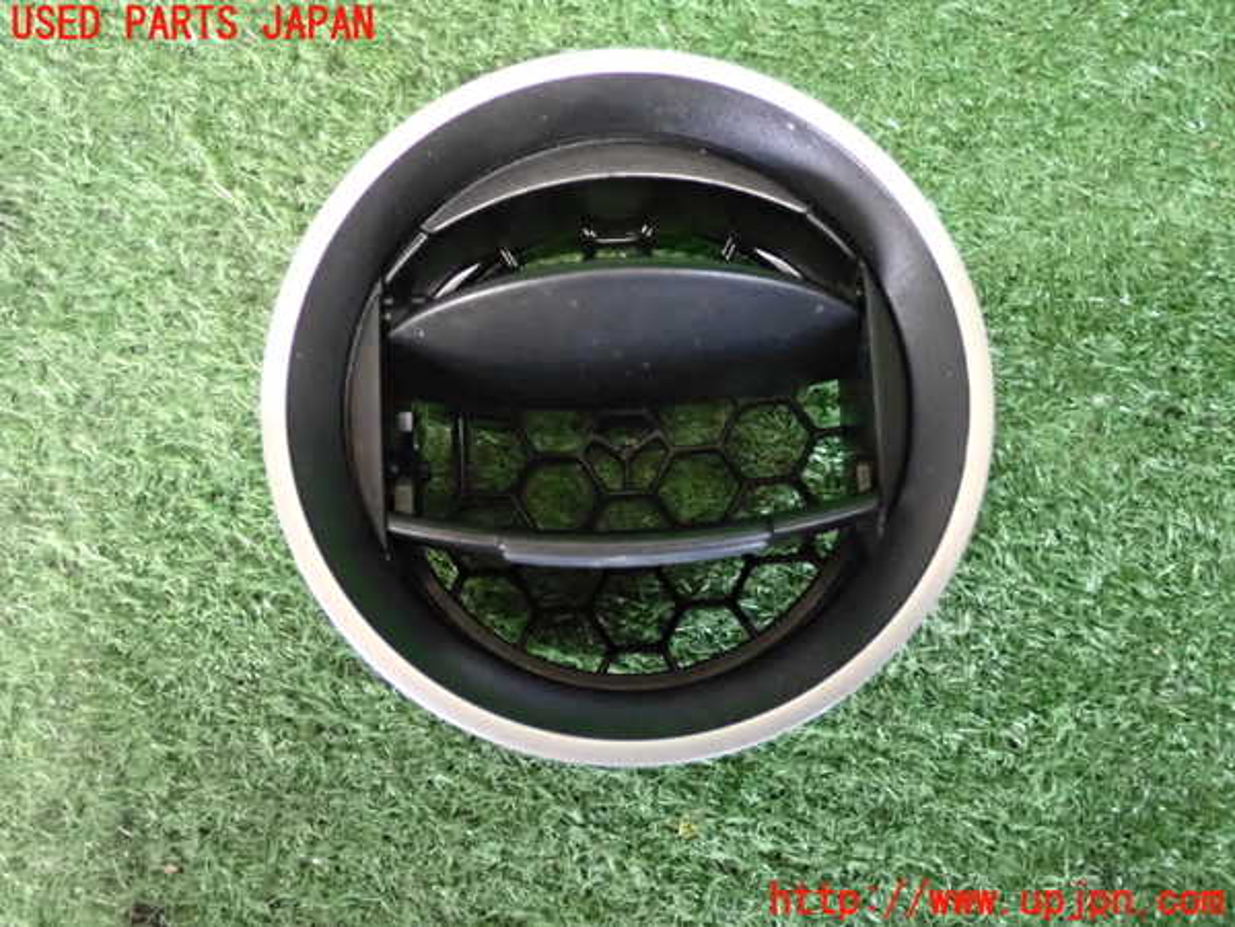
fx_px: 1677
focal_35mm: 47
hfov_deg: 40.4
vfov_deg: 30.9
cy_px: 464
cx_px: 618
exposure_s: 1/50
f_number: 3.1
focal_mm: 8.4
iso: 3200
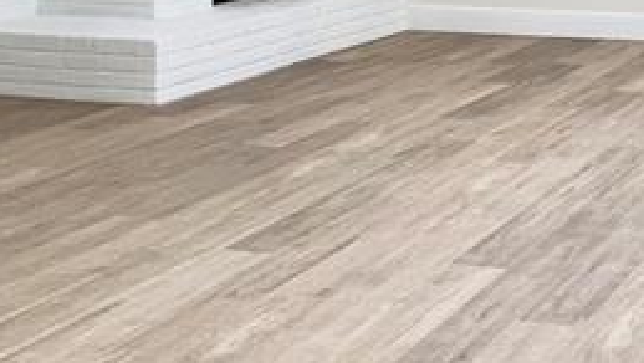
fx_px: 957
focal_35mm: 56
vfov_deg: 19.3
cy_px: -153
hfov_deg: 29.5
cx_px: 850
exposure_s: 1/60
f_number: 1.8
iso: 125
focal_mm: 1.57
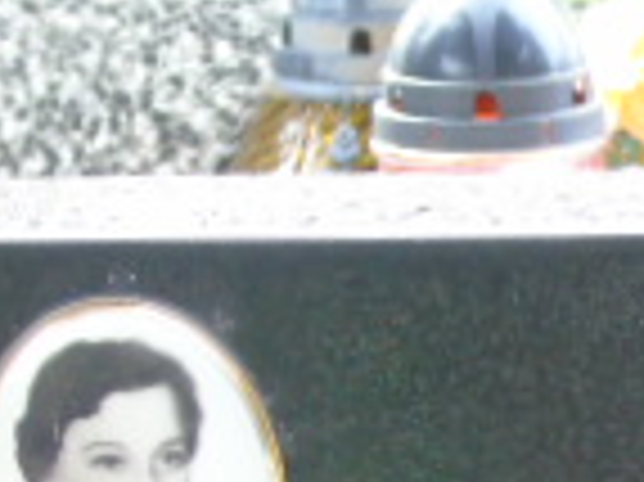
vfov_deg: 2.7
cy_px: 1041
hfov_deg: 3.5
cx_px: 1342
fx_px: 10317
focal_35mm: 555
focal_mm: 22
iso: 250
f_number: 4.6
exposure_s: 1/30
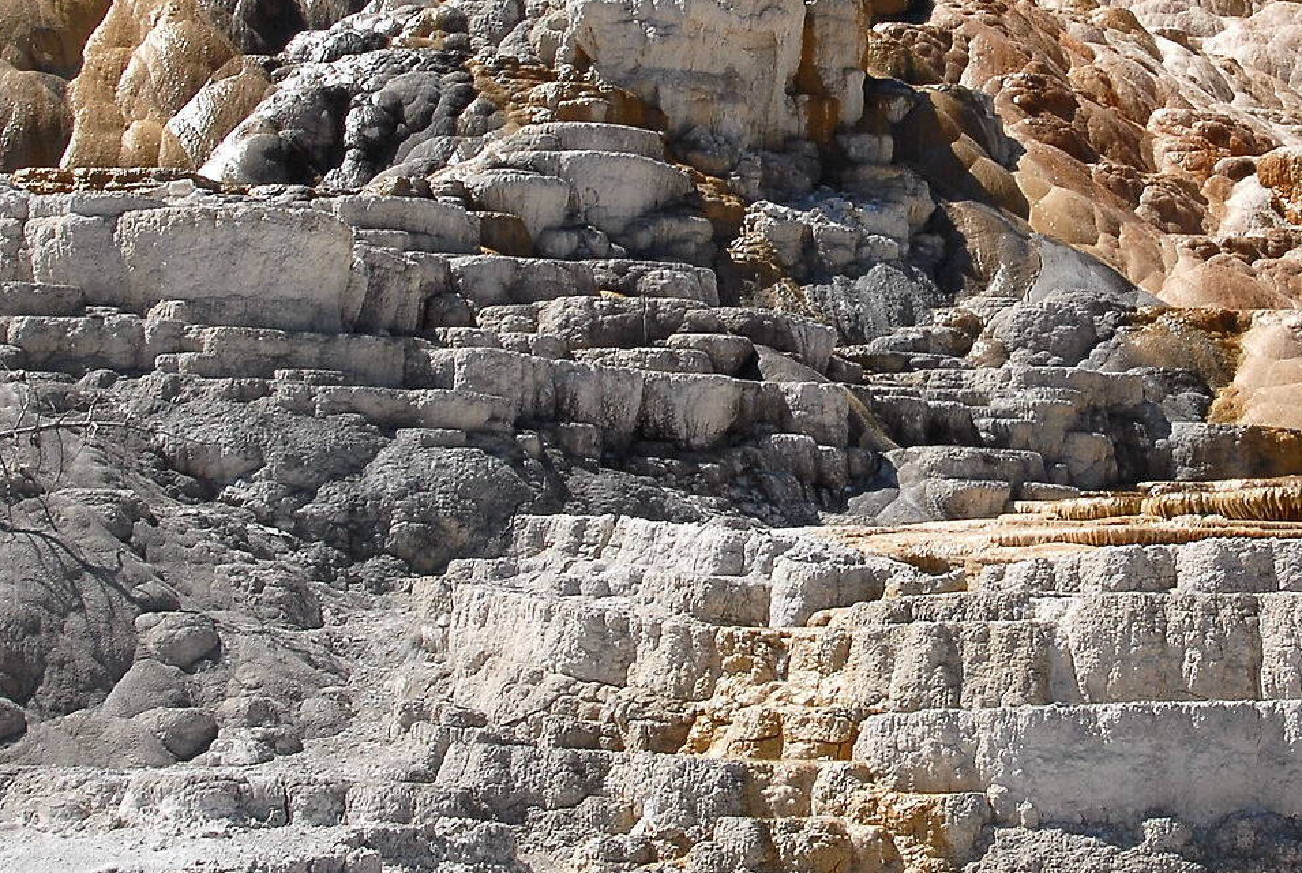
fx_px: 3550
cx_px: 991
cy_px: 215
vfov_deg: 14.0
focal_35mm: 98
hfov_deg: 20.6
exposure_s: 1/45
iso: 100
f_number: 13
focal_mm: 26
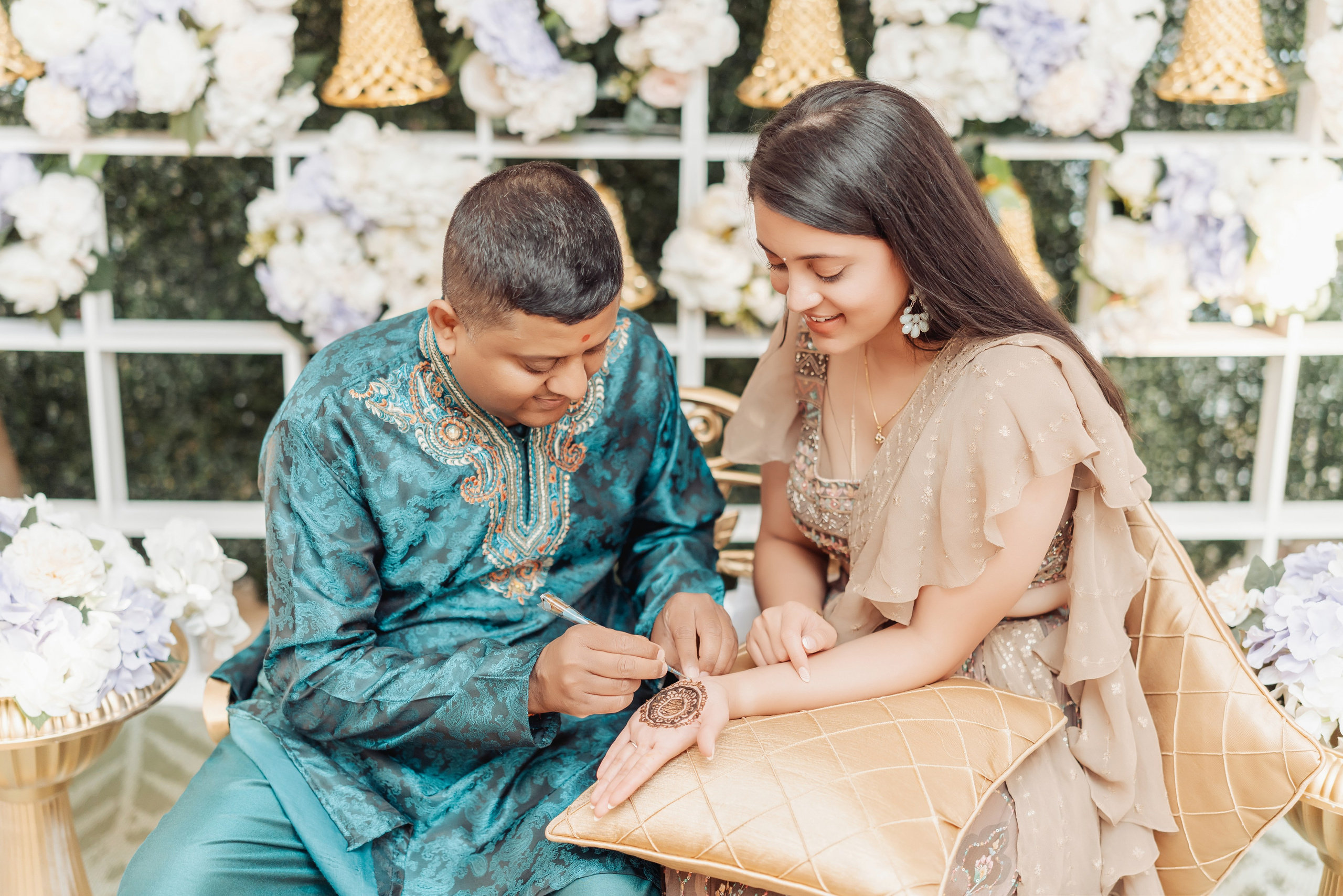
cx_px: 672
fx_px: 1865
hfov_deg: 39.6
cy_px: 448
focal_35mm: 50
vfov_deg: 27.0
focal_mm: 50
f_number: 1.6
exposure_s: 1/250
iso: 200
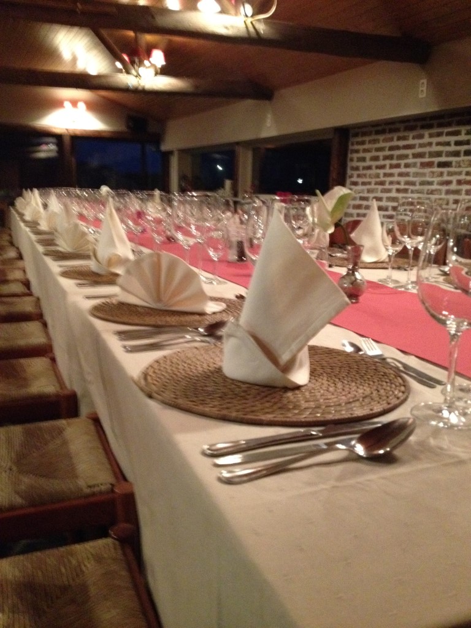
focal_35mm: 35
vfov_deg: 52.6
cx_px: 236
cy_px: 314
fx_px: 635
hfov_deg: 40.7
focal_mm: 4.28
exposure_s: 1/15
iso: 640
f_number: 2.4
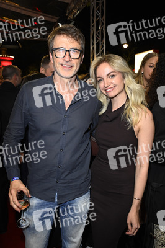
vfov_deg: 62.0
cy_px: 124
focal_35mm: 30
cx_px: 82
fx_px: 207
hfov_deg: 43.5
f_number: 5.6
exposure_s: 1/60
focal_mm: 30
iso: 3200
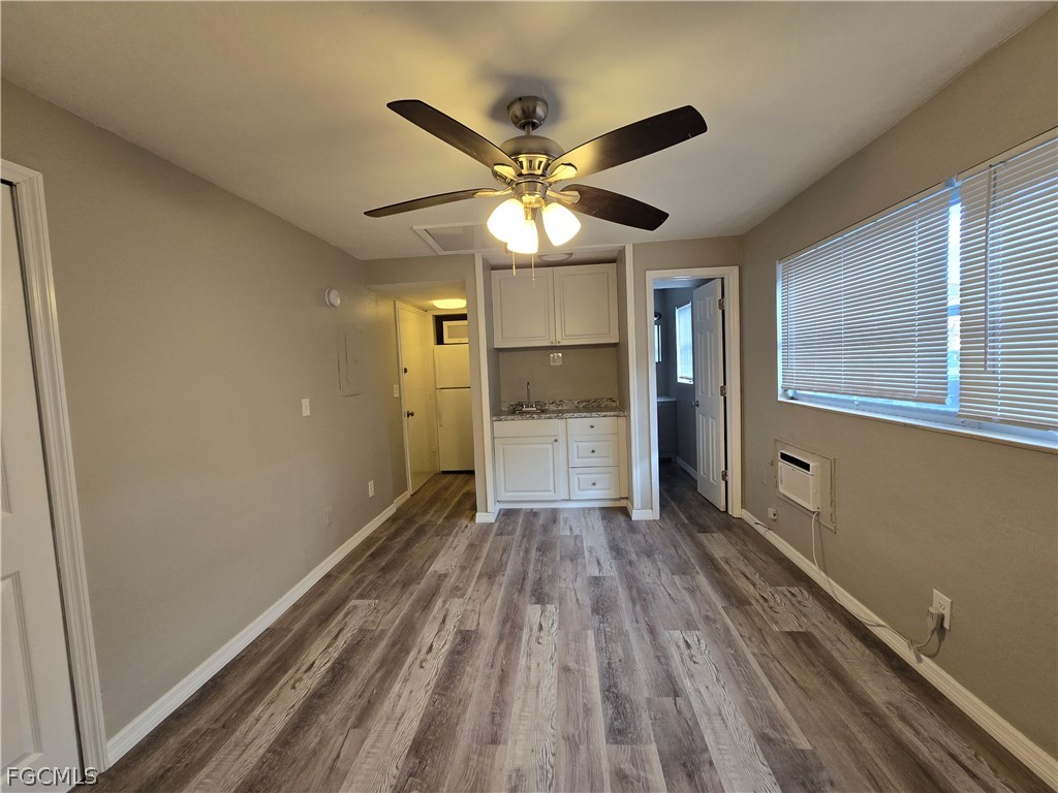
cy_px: 396
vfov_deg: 89.9
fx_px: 397
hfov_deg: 106.2
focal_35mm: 13
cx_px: 529
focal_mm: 2.2
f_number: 2.2
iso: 125
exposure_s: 1/60
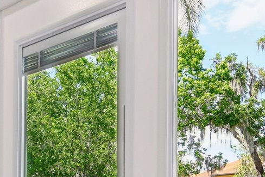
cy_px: 222
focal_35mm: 63
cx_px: 21
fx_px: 464
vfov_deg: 20.0
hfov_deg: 30.4
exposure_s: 1/160
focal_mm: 15
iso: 400
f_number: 8
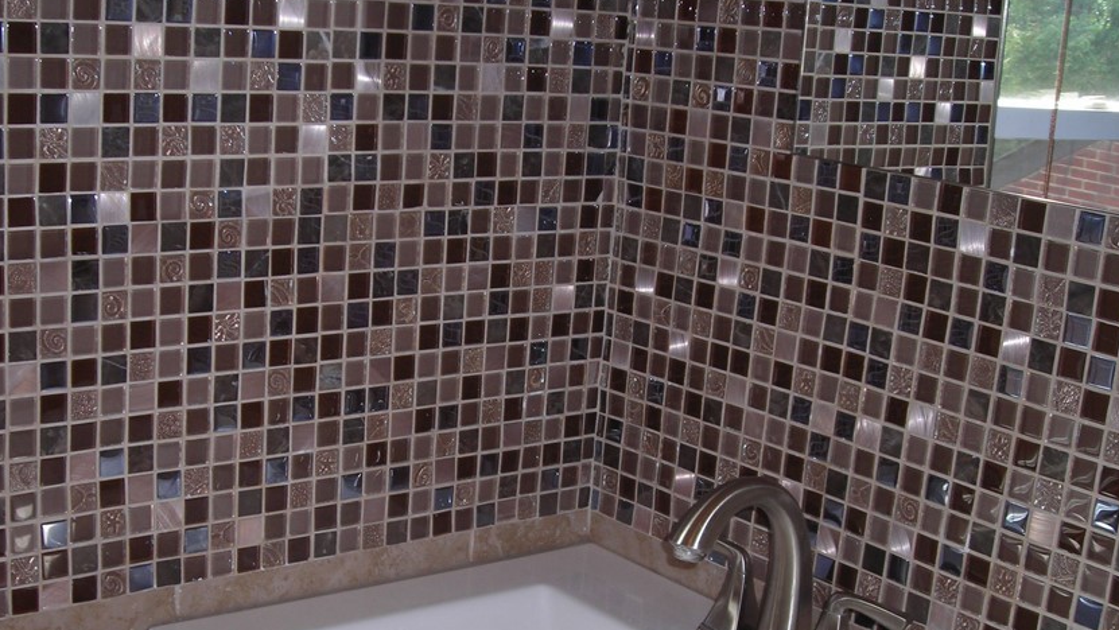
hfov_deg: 40.5
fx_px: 1514
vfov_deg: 23.4
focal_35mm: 51
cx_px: 509
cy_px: 402
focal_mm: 6.3
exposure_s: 1/60.1
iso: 50
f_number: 3.2
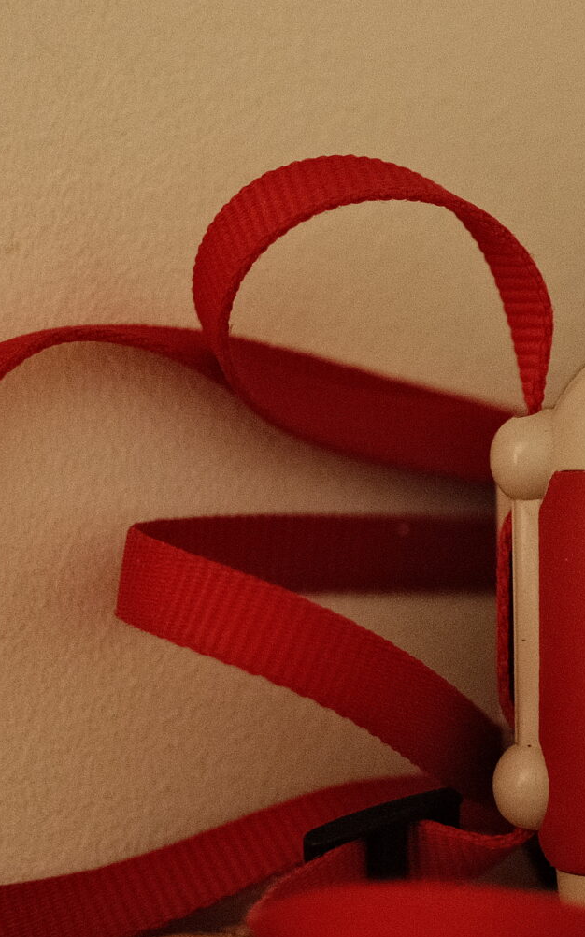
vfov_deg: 16.7
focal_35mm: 125
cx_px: 679
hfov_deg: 10.3
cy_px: 521
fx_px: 3190
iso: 2500
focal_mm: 32
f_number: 1.8
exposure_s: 1/105
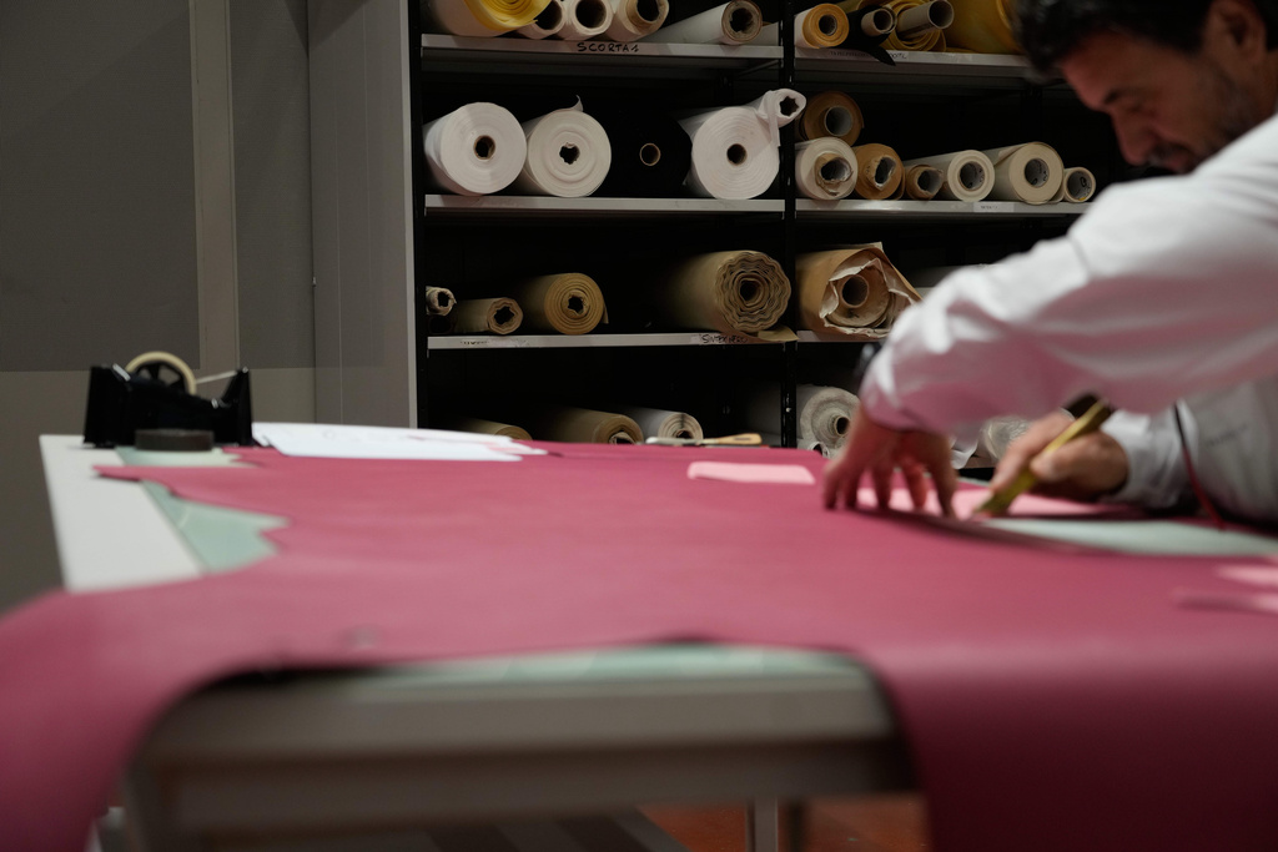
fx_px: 1882
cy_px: 426
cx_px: 639
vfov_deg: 25.5
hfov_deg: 37.5
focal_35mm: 53
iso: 1250
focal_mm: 53
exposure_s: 1/500
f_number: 4
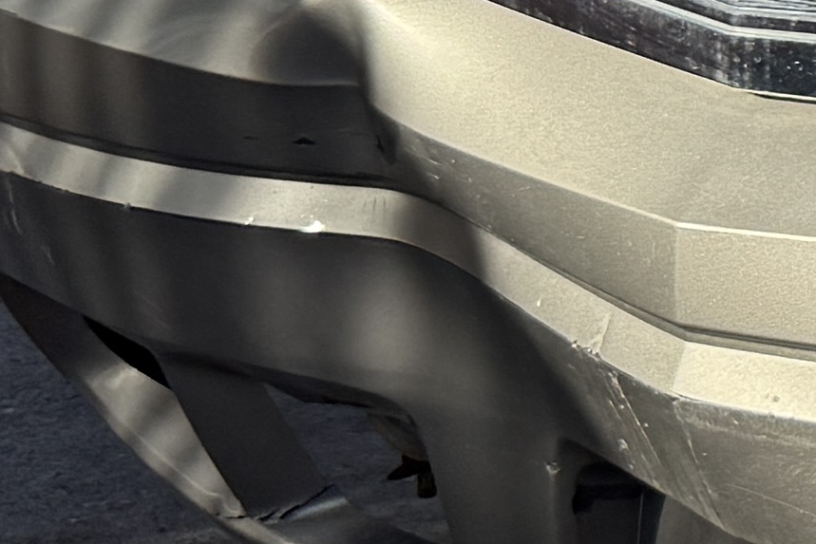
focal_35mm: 166
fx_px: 3763
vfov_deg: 8.2
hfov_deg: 10.7
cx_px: 1908
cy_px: -176
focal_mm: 6.76
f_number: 1.78
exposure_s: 1/2611
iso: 100
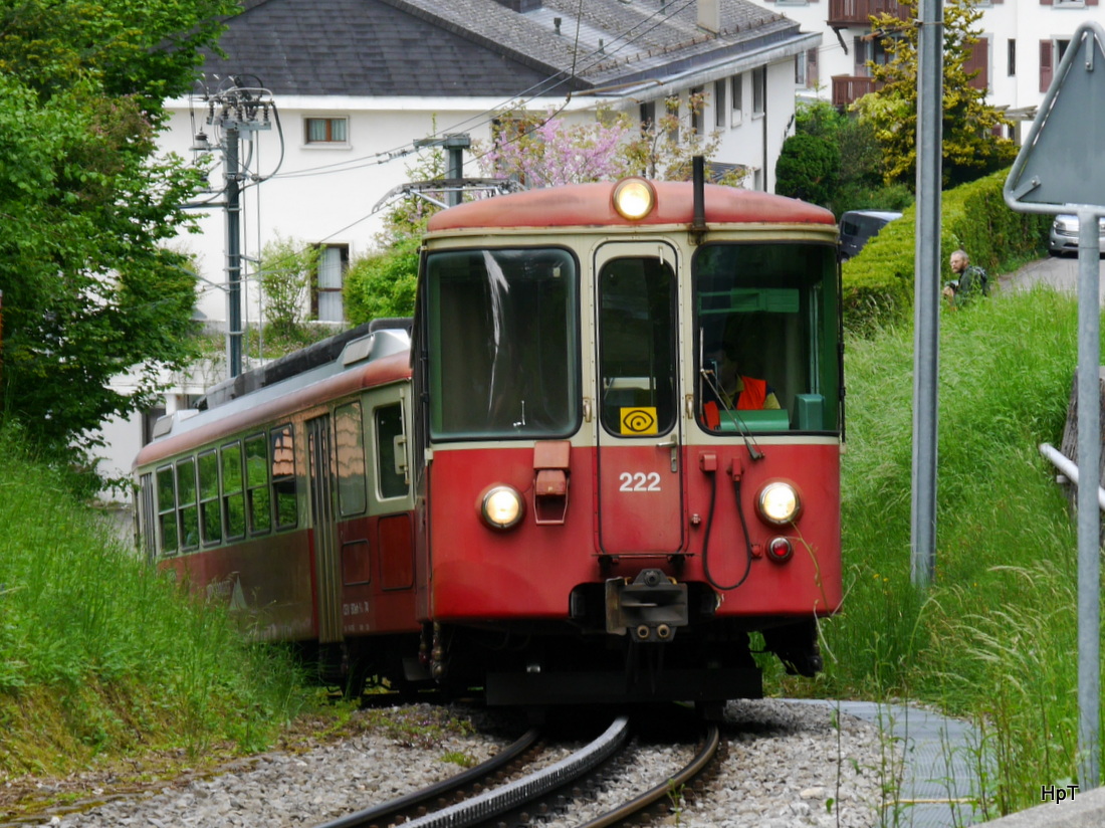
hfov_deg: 23.3
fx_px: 2680
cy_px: 414
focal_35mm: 84
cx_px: 552
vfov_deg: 17.6
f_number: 5.6
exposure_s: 1/160
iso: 160
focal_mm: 42
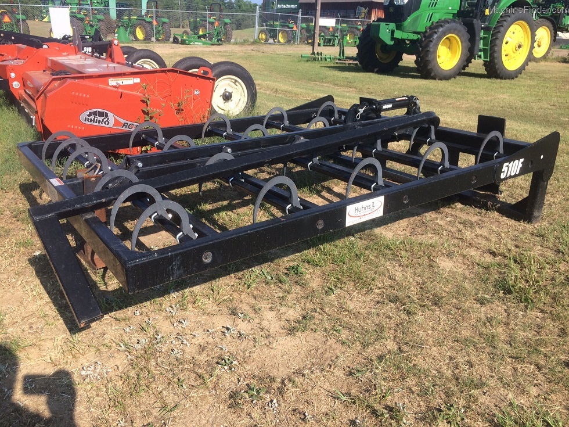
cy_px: 214
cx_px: 284
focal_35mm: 30
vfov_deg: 46.8
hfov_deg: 60.0
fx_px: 493
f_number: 2.2
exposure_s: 1/1325
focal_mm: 4.12
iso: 32
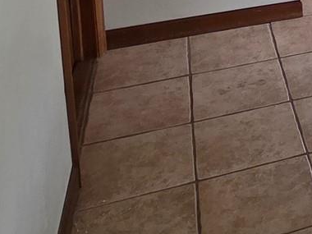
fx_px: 631
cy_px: -180
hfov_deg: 20.8
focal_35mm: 70
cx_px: 537
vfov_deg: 17.4
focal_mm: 2.2
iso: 125
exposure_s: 1/120
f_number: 2.2
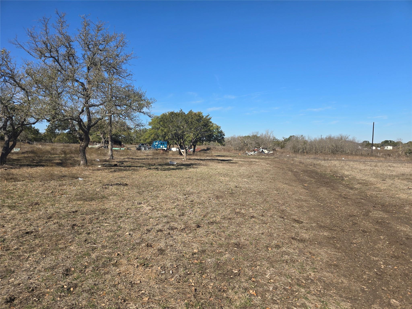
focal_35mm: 23
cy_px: 154
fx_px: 274
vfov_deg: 58.9
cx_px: 206
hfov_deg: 73.9
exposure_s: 1/880
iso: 12
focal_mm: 6.3
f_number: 1.7
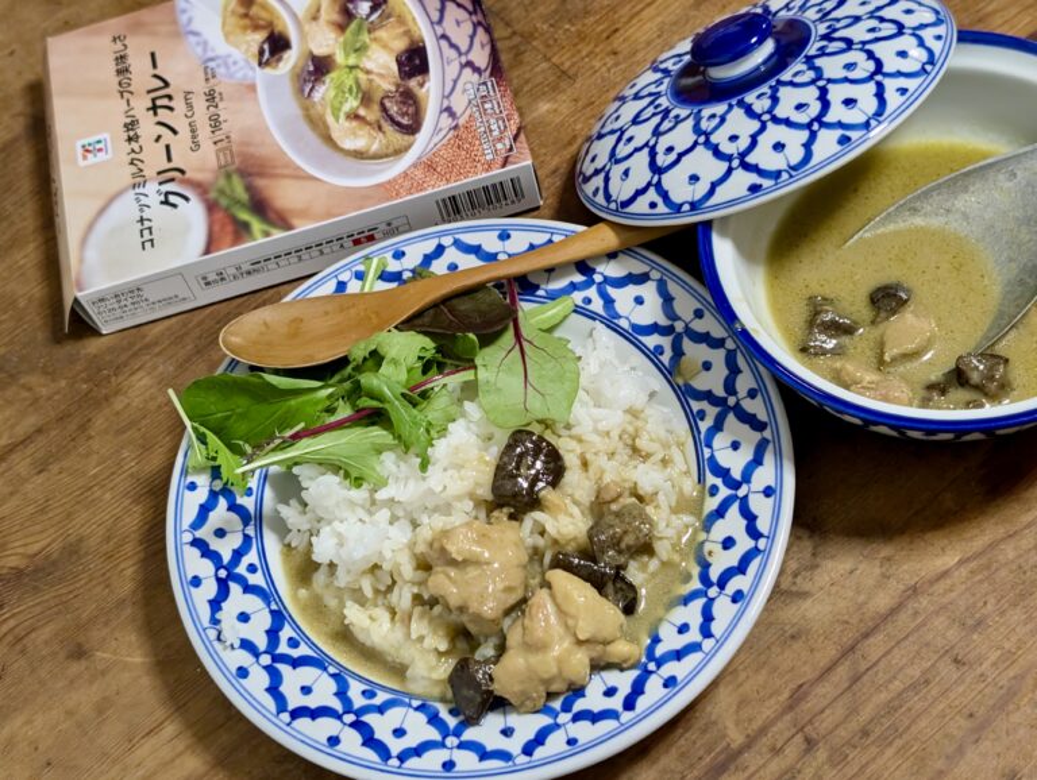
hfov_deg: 38.9
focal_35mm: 49
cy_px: 390
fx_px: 1470
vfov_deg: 29.7
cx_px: 518
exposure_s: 1/33.3
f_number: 1.68
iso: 565
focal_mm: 6.9
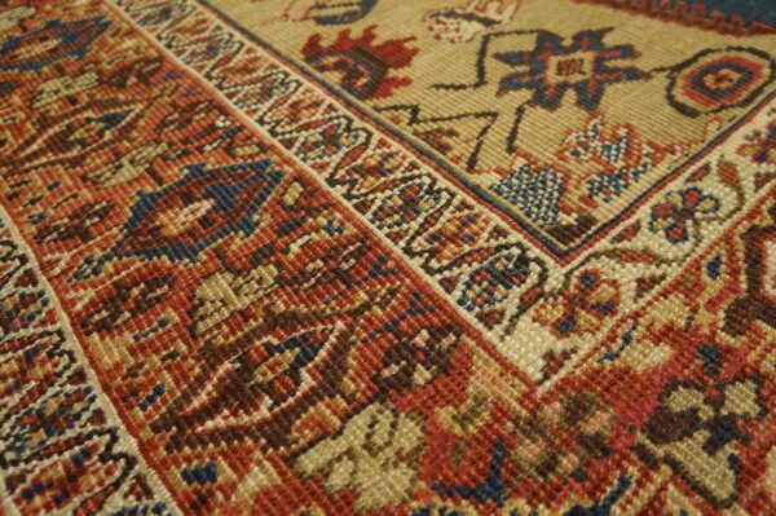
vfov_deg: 43.5
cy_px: 258
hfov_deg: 62.0
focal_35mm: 30
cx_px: 388
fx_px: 646
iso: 1250
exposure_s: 1/60
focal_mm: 20
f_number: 4
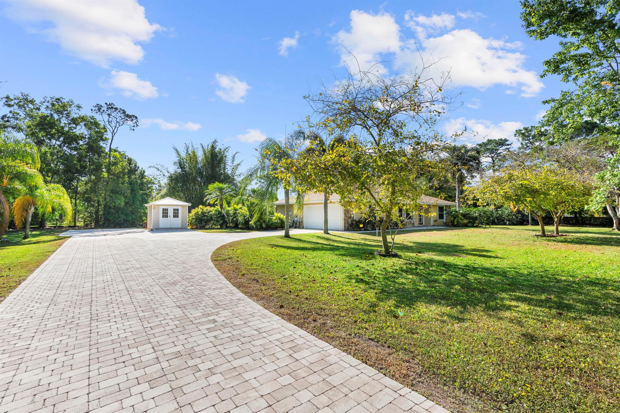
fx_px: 276
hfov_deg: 96.7
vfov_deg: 73.7
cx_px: 310
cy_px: 206
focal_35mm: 16
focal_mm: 16
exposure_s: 1/1600
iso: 640
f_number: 8
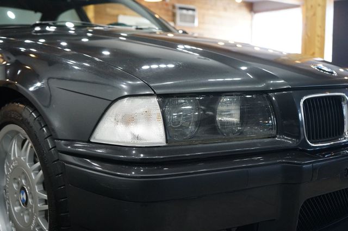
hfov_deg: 48.5
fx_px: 386
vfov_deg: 33.4
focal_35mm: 40
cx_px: 174
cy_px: 116
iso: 10000
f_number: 4
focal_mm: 40
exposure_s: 1/200
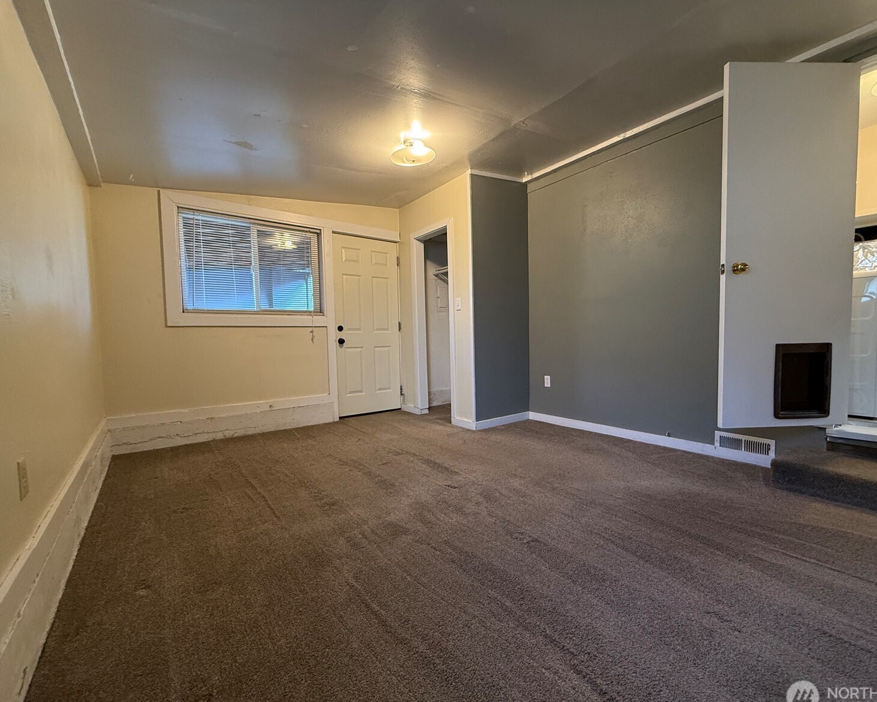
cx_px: 461
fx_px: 389
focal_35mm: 15
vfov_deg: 84.0
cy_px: 360
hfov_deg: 96.7
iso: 250
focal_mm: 2.22
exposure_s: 1/60
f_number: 2.2
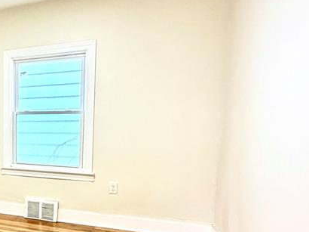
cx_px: -20
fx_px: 312
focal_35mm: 35
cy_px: 154
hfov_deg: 42.9
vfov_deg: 40.2
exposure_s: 1/60
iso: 400
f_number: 2.2
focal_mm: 2.22
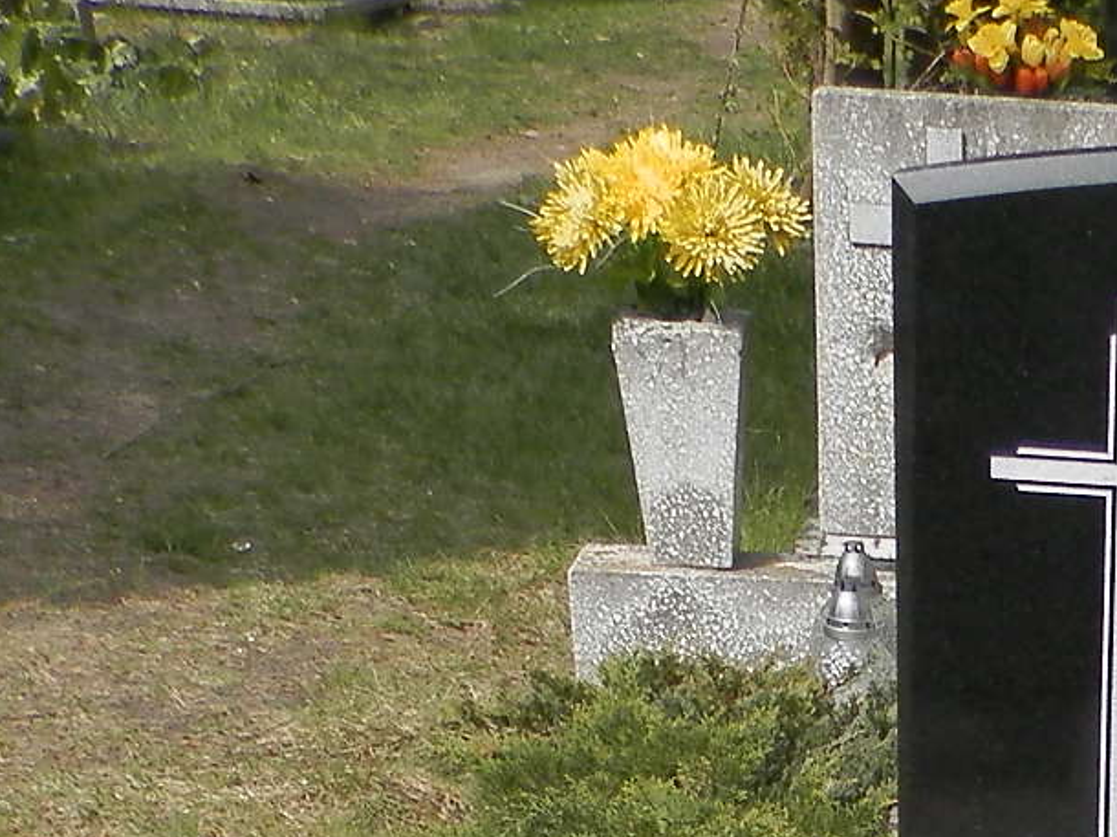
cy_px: 1711
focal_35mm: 105
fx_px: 3387
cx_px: 1458
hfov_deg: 17.5
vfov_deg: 12.3
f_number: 3.1
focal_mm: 4.5
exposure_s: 1/800
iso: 80
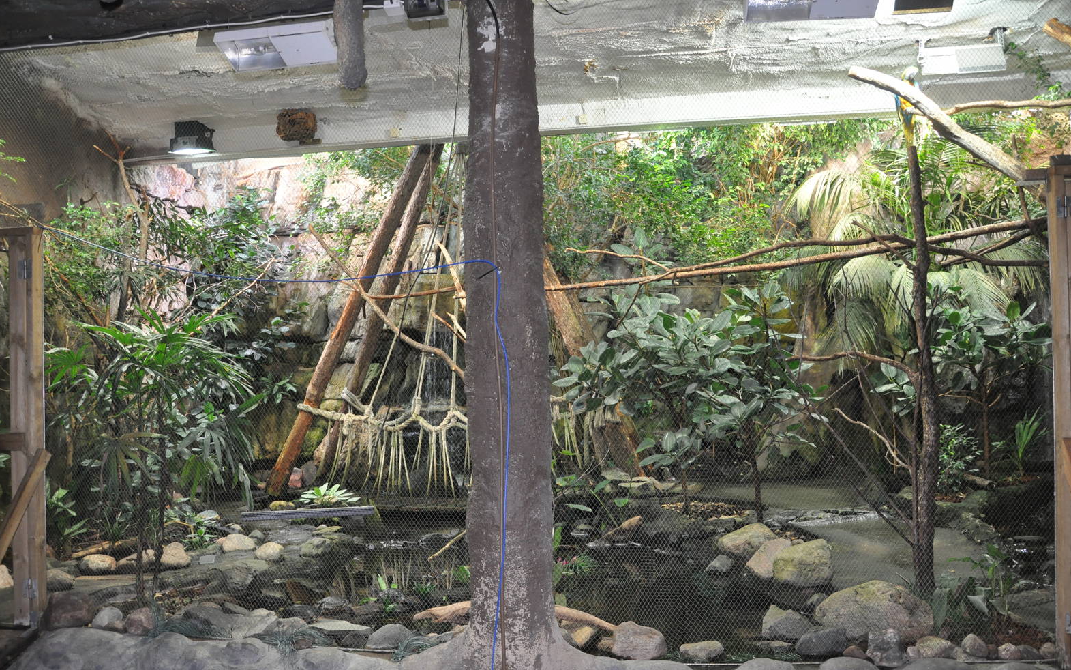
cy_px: 362
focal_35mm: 28
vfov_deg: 44.5
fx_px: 817
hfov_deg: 66.5
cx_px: 541
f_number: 4
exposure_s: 1/60
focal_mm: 18
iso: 800
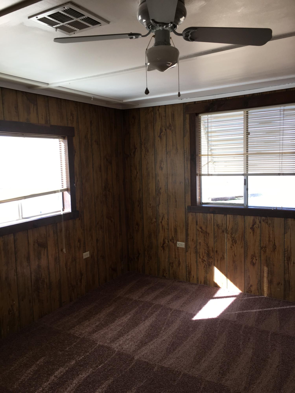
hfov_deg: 48.2
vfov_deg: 61.7
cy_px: 196
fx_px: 330
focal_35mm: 29
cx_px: 148
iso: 25
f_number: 2.2
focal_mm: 4.15
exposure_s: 1/60
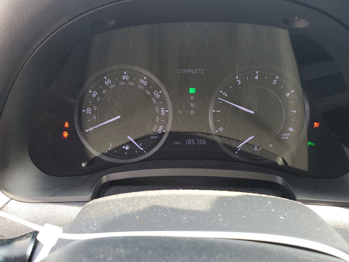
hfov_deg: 67.3
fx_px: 262
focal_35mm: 26
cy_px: 131
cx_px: 174
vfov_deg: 53.1
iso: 85
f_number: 1.5
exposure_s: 1/60.2
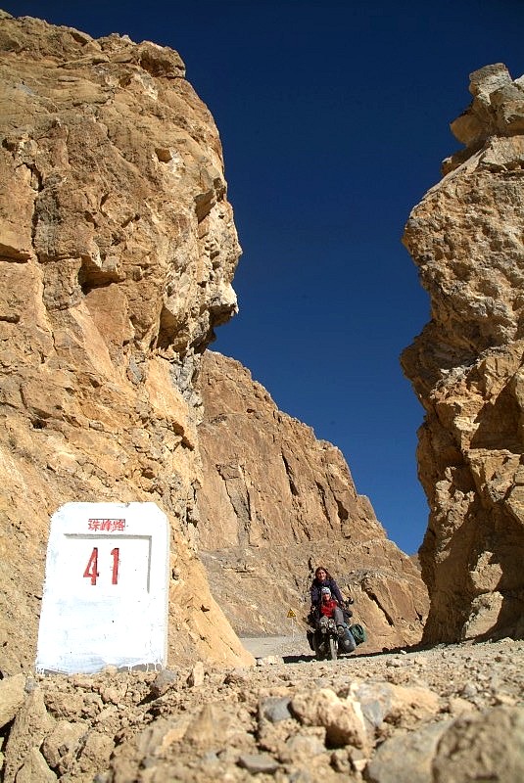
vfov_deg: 67.3
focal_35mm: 27
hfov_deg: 48.0
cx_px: 262
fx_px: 588
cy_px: 392
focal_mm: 18
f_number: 8
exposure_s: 1/250
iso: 100
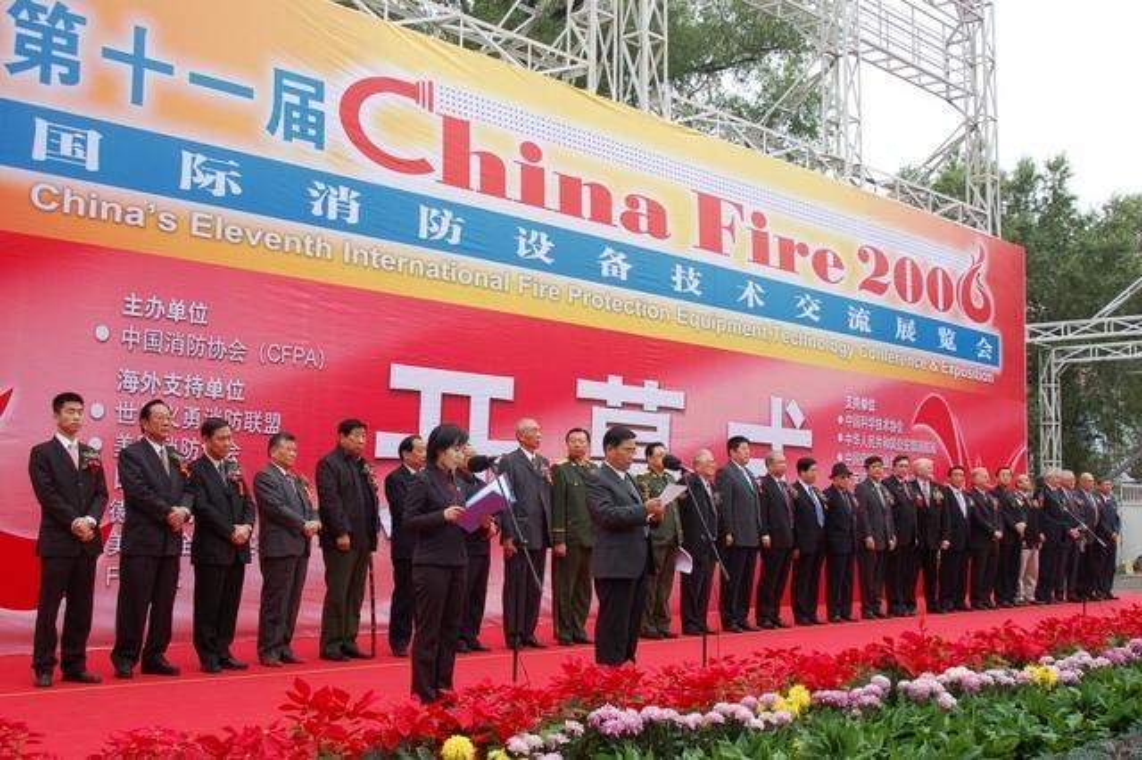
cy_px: 380
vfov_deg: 31.9
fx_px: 1332
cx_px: 571
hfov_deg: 46.4
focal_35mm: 42
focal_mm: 28
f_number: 6.3
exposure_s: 1/125
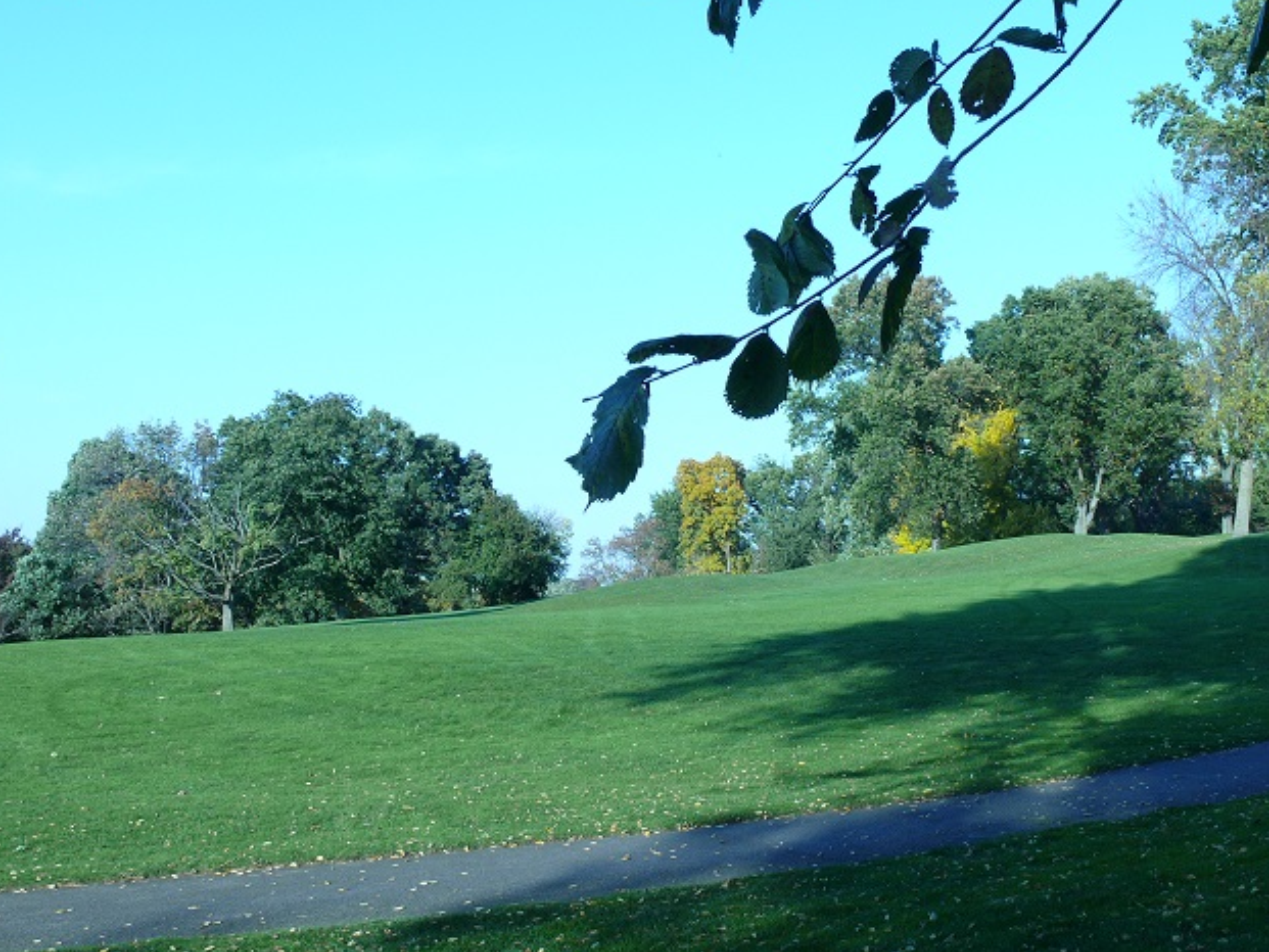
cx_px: 740
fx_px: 1687
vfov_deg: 31.5
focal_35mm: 46
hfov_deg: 41.1
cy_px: 505
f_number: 5.6
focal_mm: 7.4
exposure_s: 1/200
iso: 100
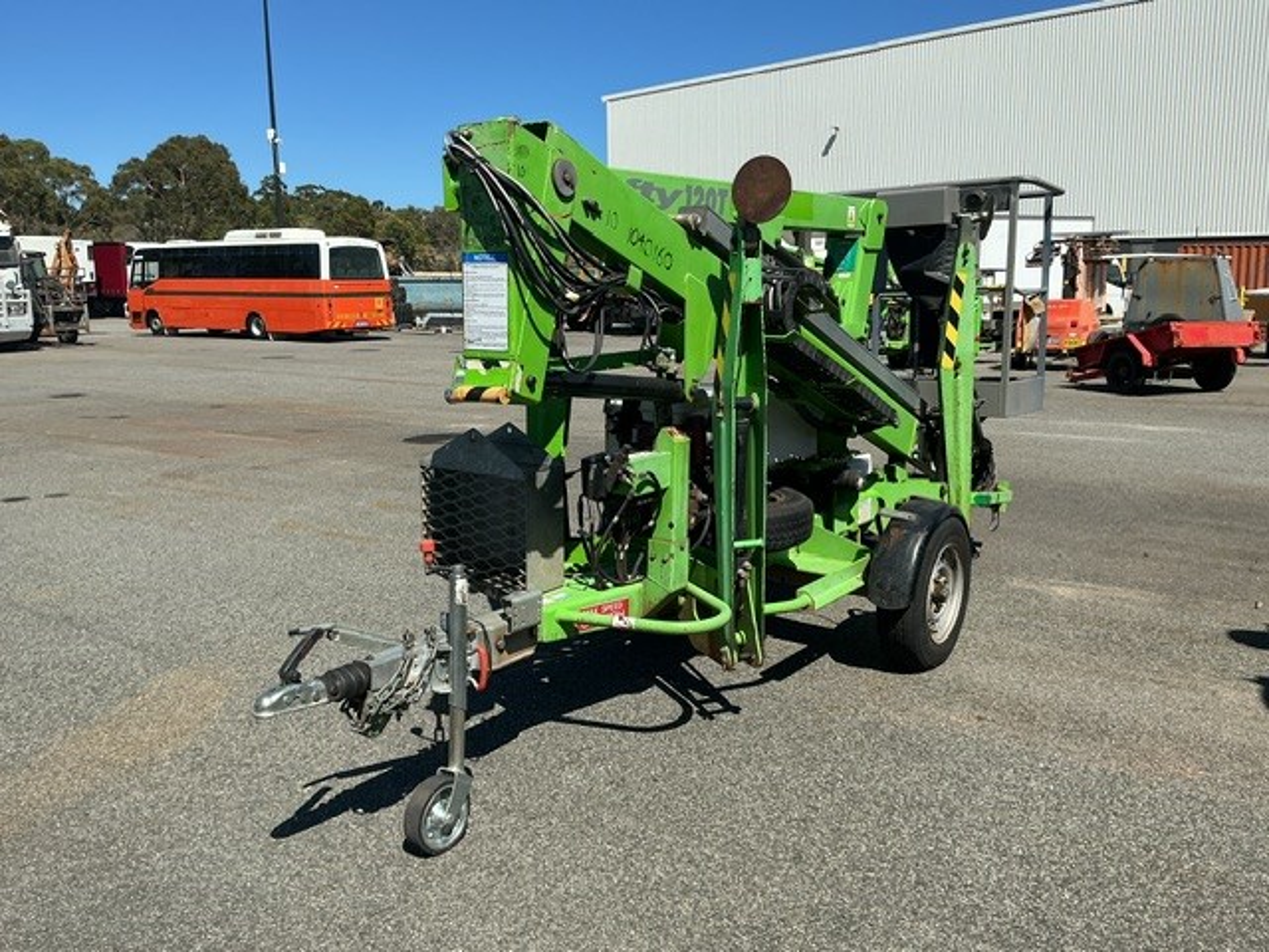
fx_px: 1063
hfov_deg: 61.7
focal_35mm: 29
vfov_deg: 48.2
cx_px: 634
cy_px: 476
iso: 25
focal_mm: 3
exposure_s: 1/2427
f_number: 1.8
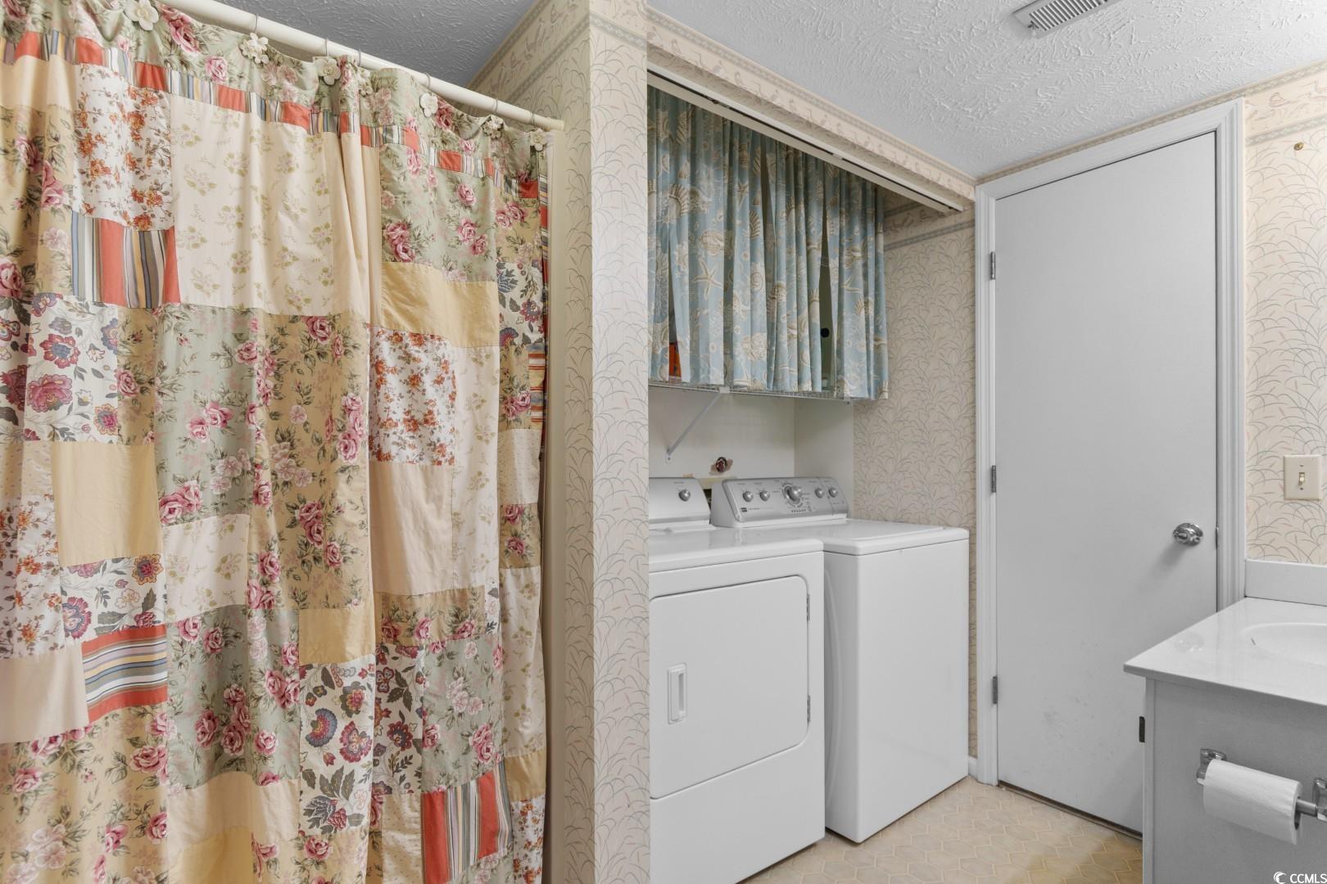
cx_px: 664
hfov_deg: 93.3
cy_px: 442
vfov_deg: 70.4
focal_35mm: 17
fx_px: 627
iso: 100
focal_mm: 11.5
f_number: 4.8
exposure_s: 2.5
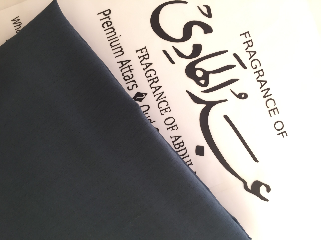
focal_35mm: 29
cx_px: 160
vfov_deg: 48.2
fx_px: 269
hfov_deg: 61.7
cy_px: 120
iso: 100
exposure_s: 1/33
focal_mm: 4.15
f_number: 2.2
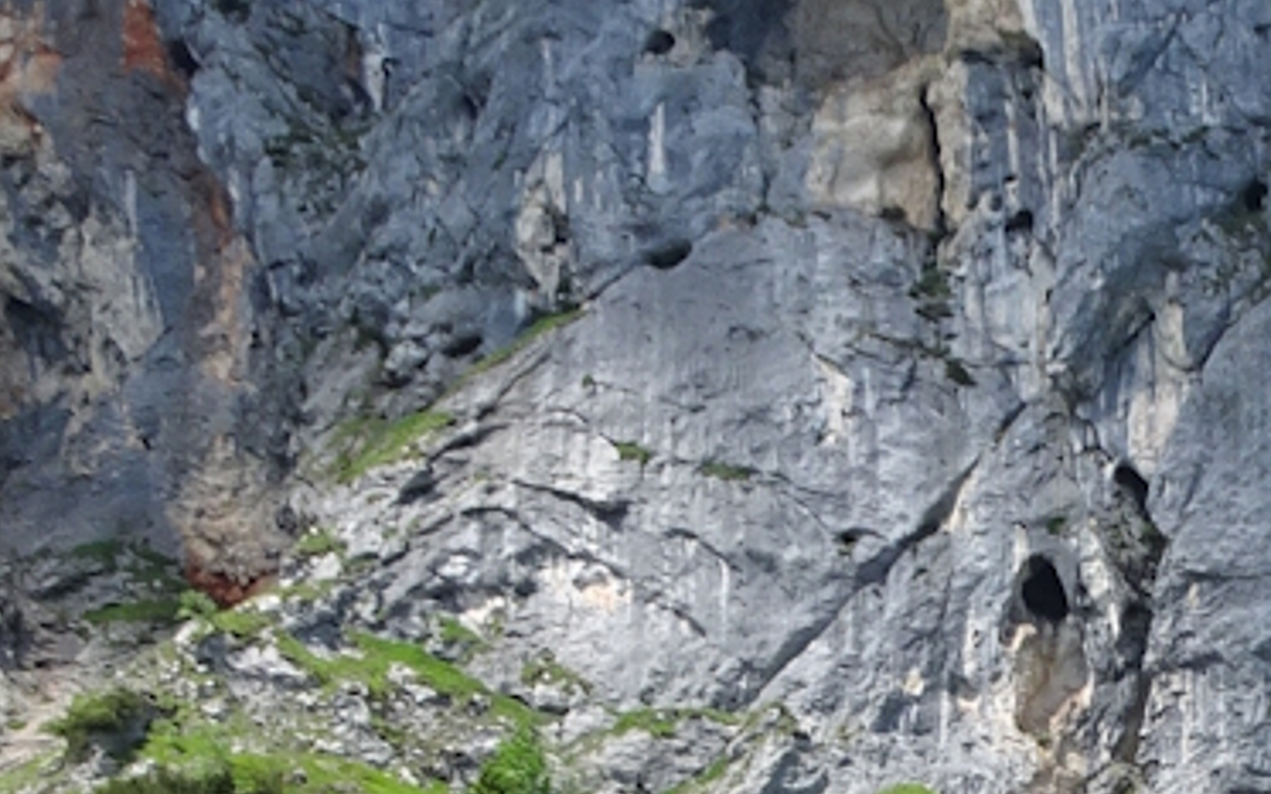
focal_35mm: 131
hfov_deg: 15.2
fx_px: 4537
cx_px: 1656
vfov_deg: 9.5
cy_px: 1479
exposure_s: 1/500
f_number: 3.5
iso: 80
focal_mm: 4.1
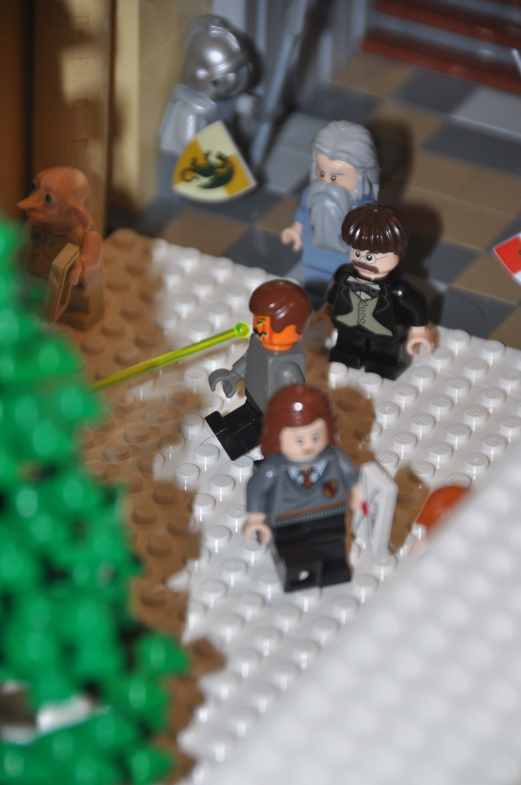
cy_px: 392
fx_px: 6529
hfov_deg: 4.6
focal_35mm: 300
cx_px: 260
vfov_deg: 6.9
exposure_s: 1/60
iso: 500
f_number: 5.6
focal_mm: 200
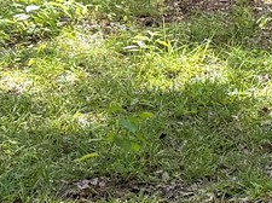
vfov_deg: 8.5
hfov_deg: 9.2
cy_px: -104
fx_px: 1342
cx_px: 828
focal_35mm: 171
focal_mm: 6.76
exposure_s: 1/813
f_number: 1.78
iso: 100
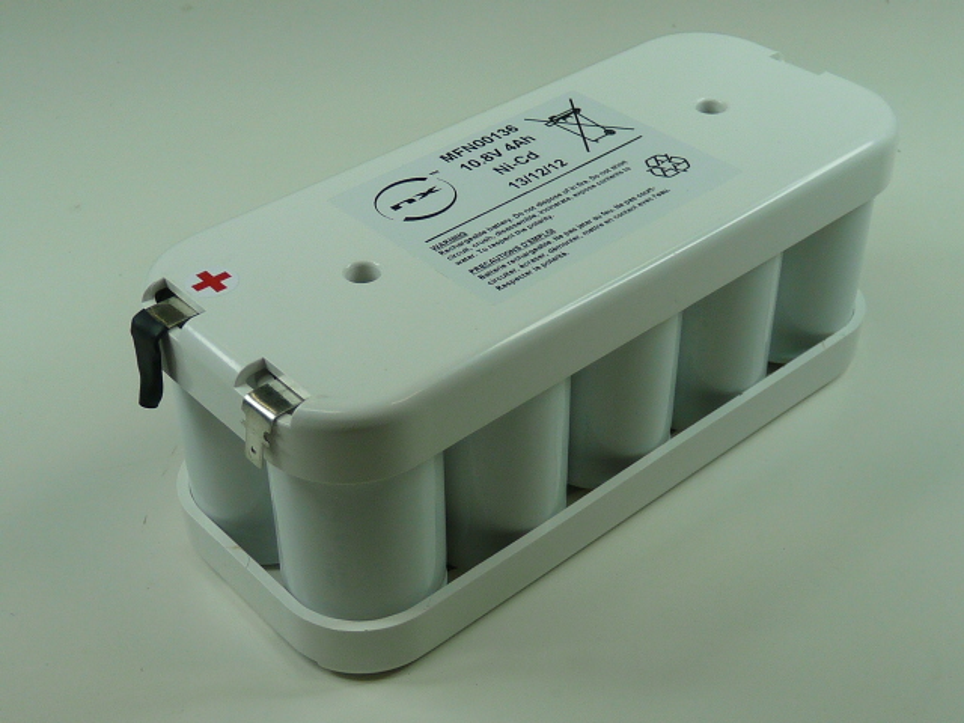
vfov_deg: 30.3
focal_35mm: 48
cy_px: 362
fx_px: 1337
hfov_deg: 39.7
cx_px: 482
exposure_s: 1/100
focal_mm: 4.8
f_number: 2.8
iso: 100
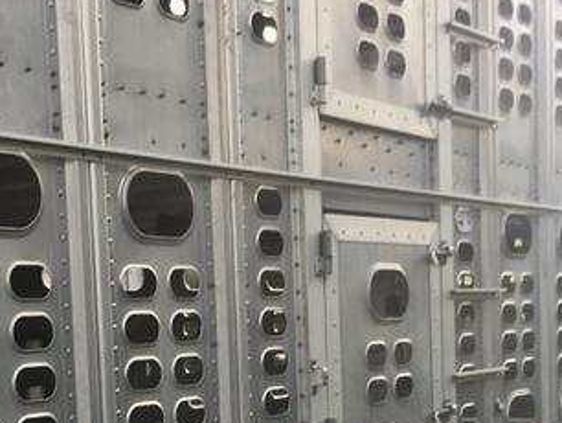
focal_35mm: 71
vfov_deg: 20.0
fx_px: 1154
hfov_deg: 27.3
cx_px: 231
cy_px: 437
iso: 25
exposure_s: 1/256
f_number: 2.2
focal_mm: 4.15
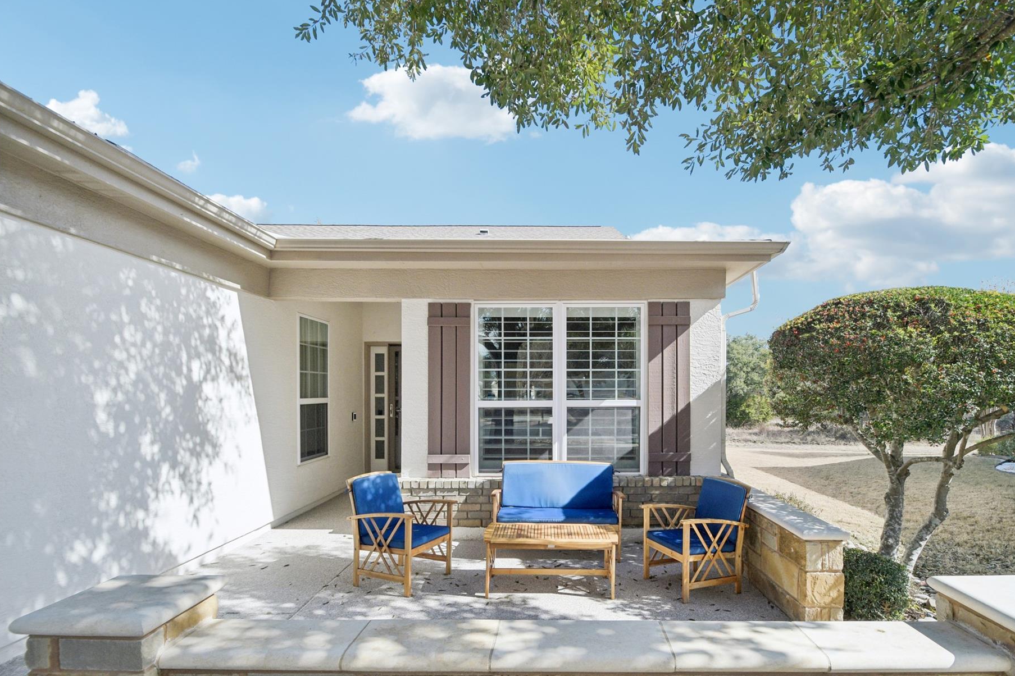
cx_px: 560
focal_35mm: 17
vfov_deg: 70.2
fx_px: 479
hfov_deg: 93.0
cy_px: 371
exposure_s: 1/500
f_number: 8
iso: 400
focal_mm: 10
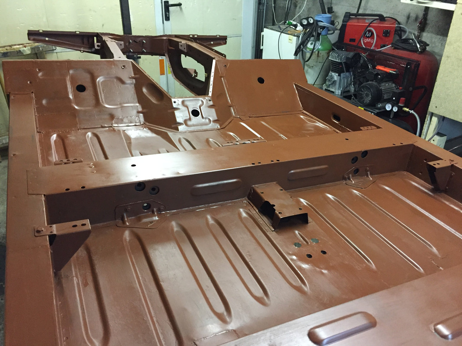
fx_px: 387
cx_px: 231
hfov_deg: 61.7
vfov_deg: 48.2
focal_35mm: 29
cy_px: 173
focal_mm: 4.15
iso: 250
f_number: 2.2
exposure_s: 1/25
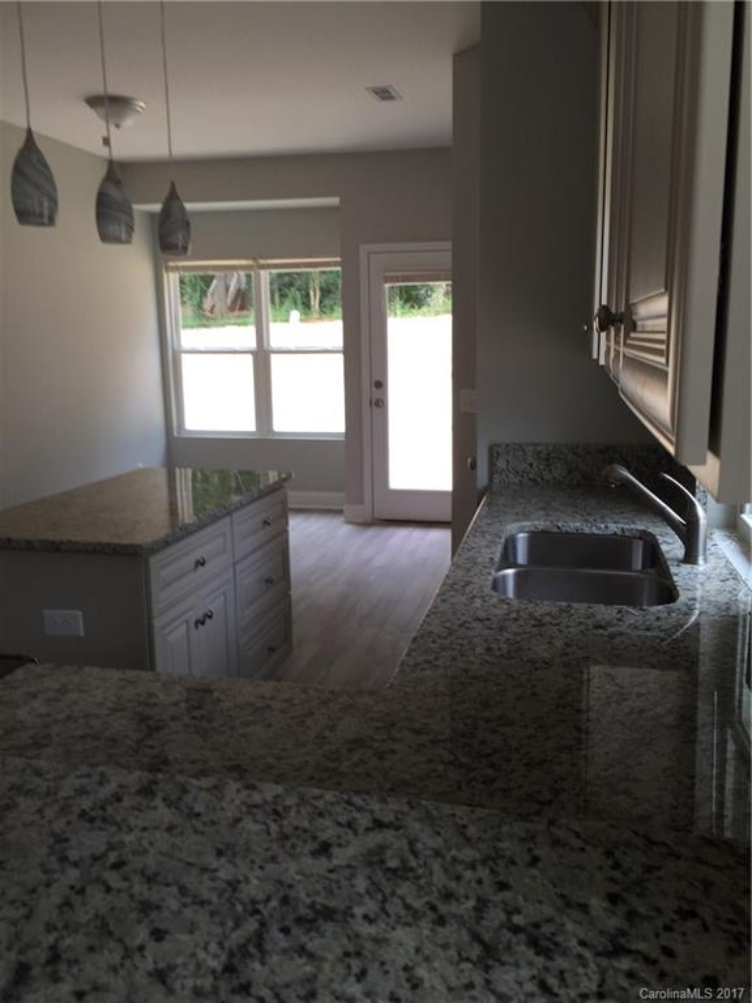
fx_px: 840
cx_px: 376
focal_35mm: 29
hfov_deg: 48.2
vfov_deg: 61.7
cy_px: 502
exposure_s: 1/60
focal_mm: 4.15
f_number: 2.2
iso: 40
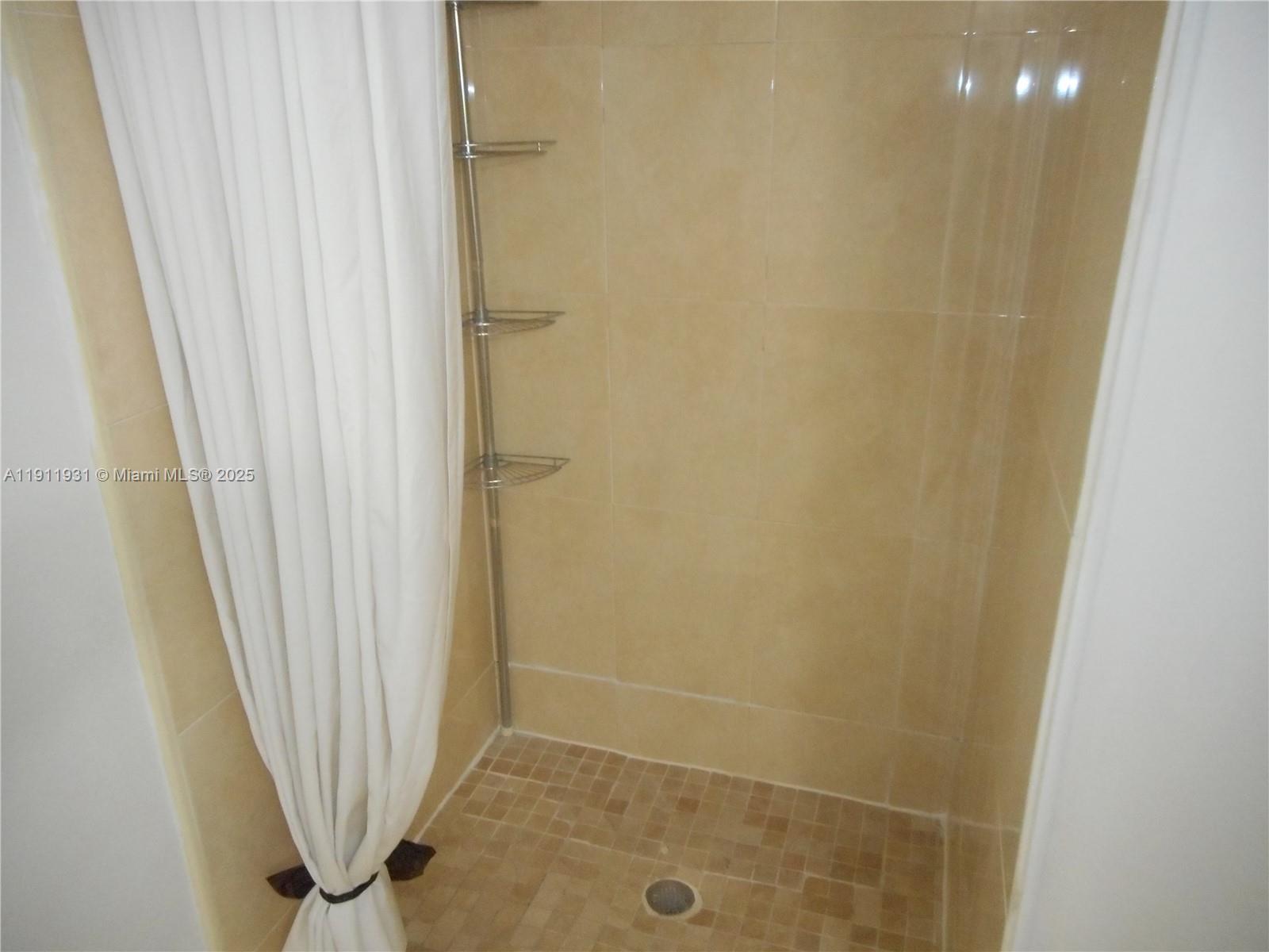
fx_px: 916
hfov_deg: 69.4
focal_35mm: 25
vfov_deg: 54.9
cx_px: 634
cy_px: 476
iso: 560
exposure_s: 1/25
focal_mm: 4.5
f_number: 3.7
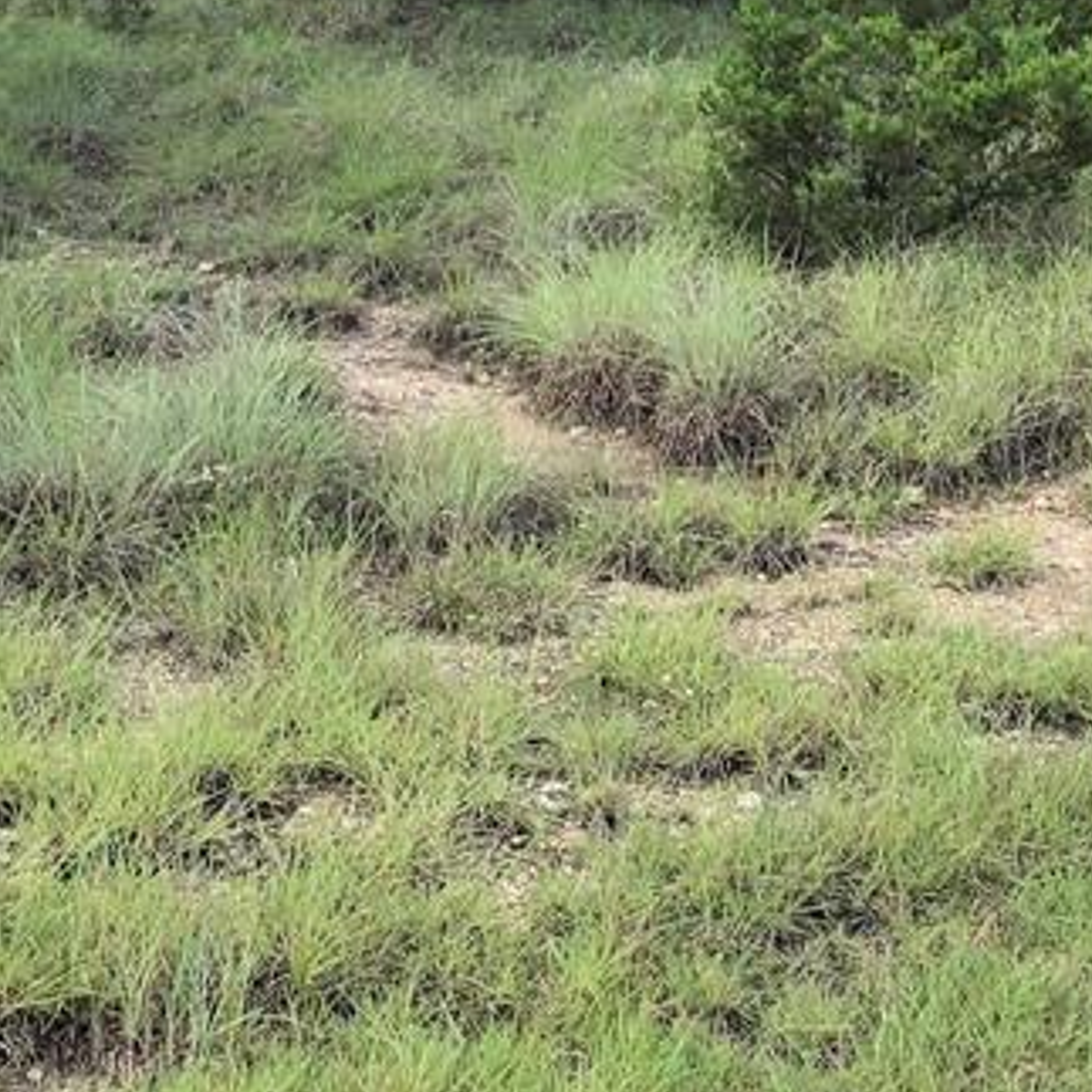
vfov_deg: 18.9
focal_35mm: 87
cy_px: -203
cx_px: 429
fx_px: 3105
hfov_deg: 19.9
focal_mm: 3.3
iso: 25
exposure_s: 1/558
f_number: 2.4
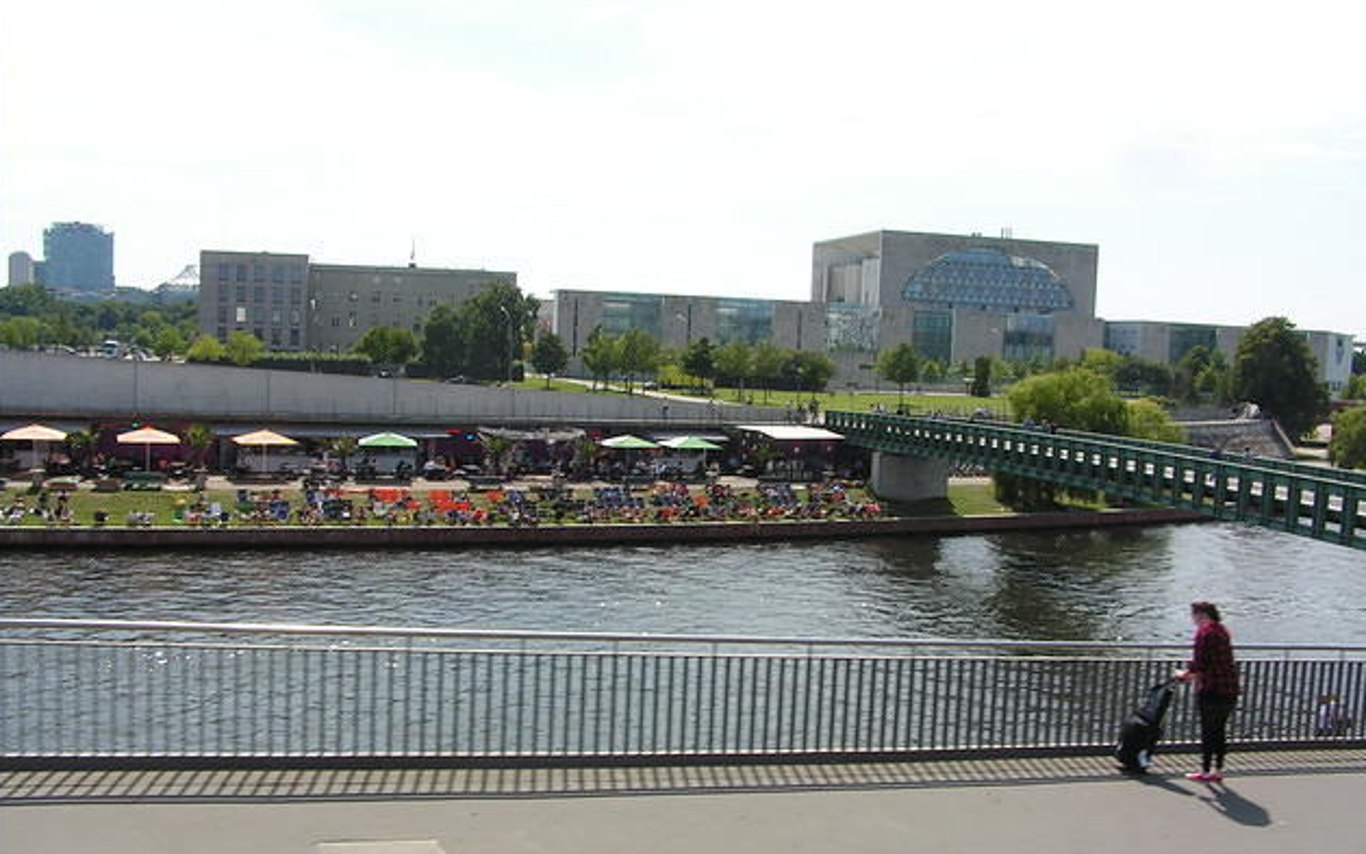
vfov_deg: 31.2
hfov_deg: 48.2
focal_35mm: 41
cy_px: 465
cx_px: 688
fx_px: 1526
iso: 50
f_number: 5.6
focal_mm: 6.3
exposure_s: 1/320
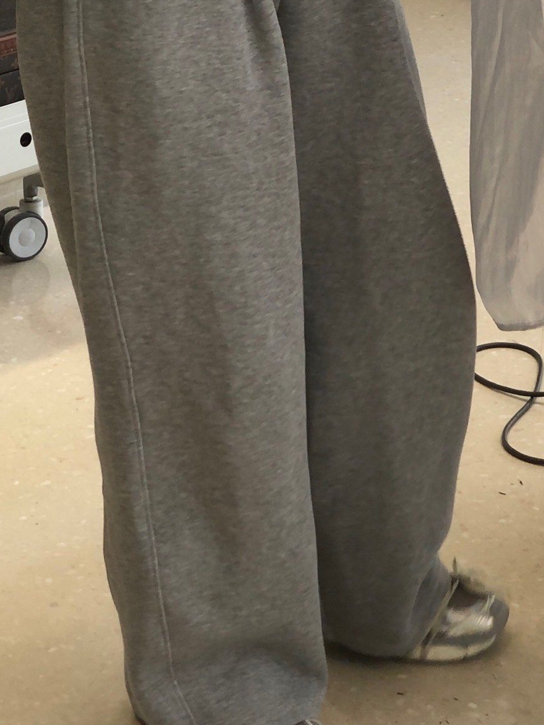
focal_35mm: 121
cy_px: -81
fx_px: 2535
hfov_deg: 12.1
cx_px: 556
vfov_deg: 15.8
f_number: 2.4
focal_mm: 6
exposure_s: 1/50
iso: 20
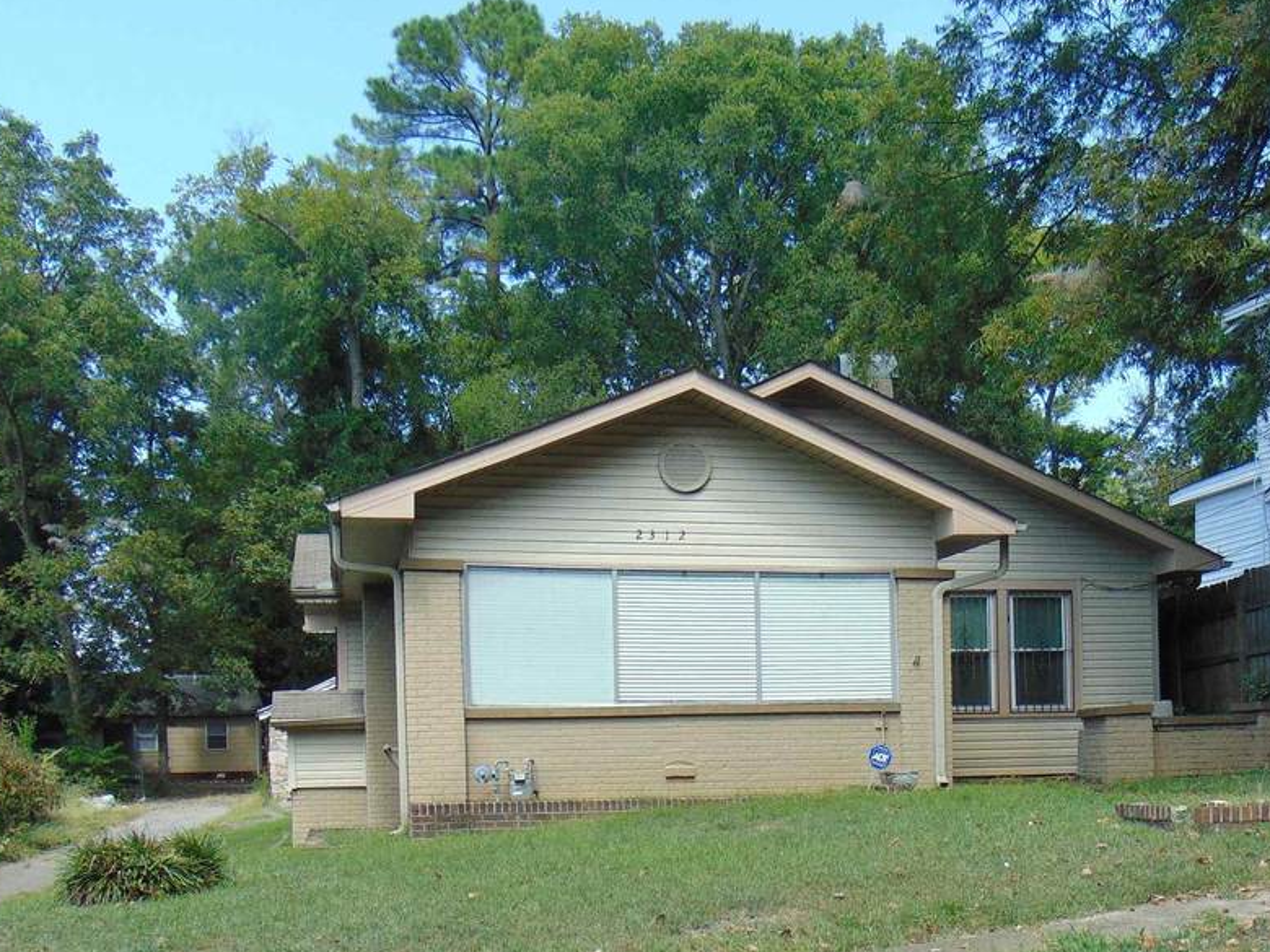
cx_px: 731
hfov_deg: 45.6
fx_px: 1504
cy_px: 770
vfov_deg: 34.0
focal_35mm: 41
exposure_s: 1/500
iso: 80
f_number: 3
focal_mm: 4.5
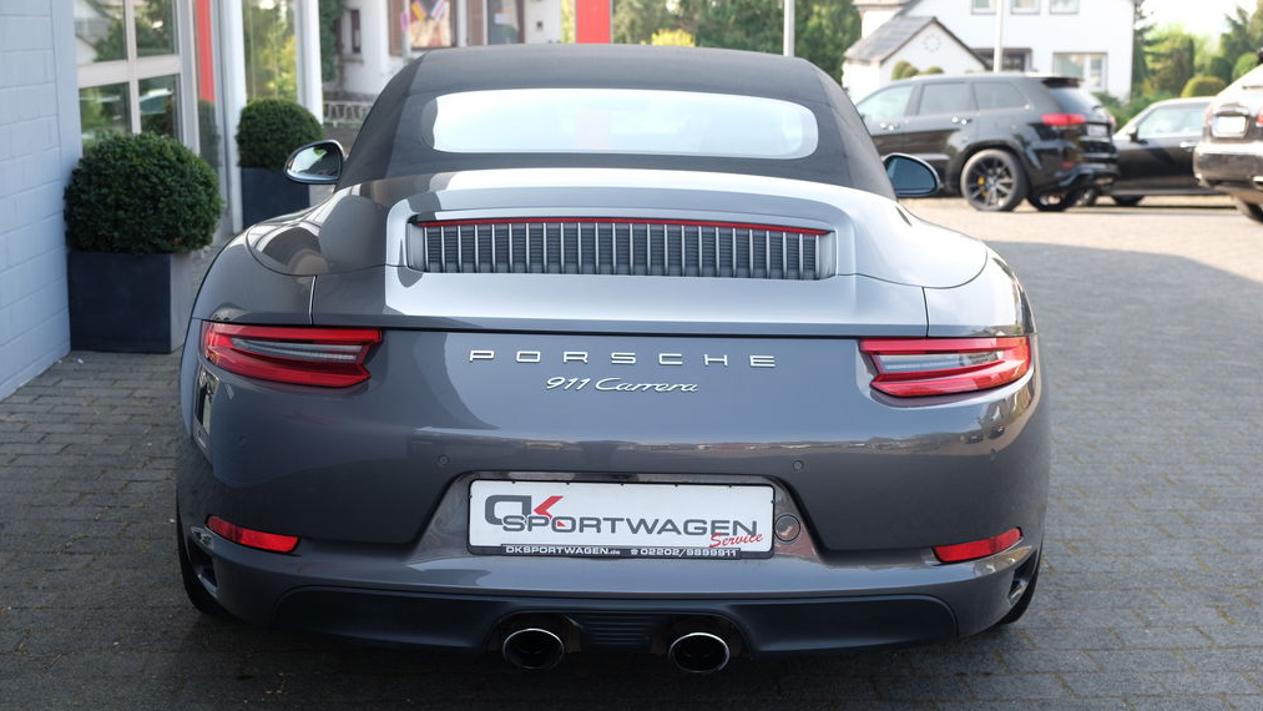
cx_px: 631
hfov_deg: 38.5
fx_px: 1809
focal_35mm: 54
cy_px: 341
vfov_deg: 22.2
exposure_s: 1/160
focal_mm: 34.3
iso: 200
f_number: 4.5
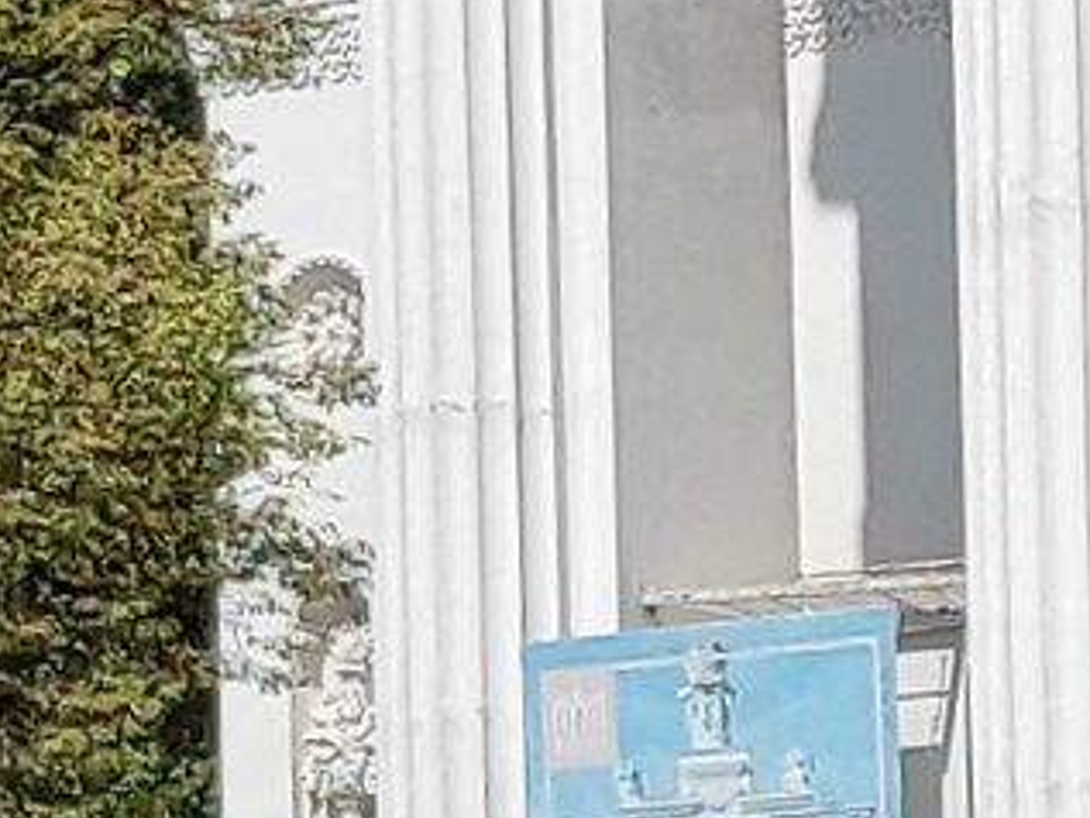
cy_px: 2042
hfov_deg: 13.2
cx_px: -1169
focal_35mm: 126
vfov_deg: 10.1
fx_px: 3969
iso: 100
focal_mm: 5.43
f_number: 1.89
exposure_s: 1/2860
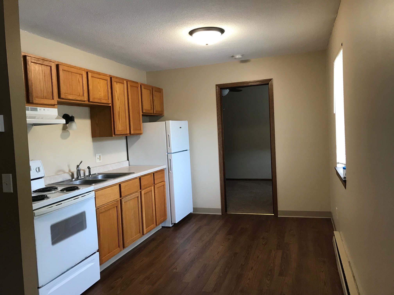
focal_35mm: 28
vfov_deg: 49.7
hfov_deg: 63.4
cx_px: 197
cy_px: 148
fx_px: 319
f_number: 1.8
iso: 32
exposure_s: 1/24
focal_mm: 3.99
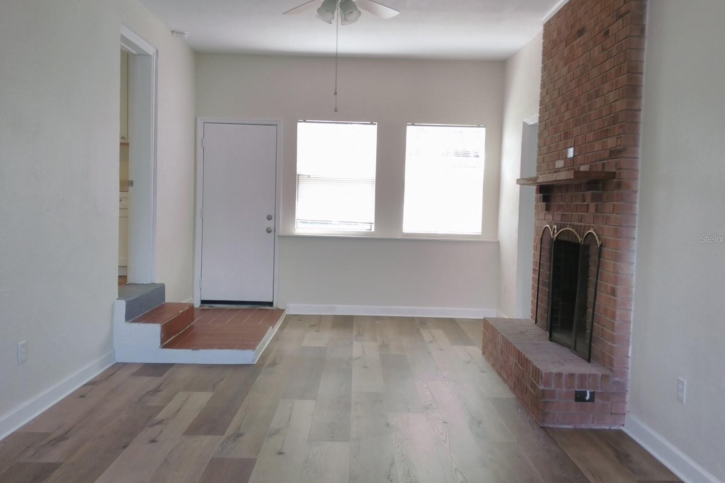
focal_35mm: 30
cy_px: 238
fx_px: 604
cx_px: 371
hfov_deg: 61.9
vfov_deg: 43.6
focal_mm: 3.69
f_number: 2.65
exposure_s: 1/40
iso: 67
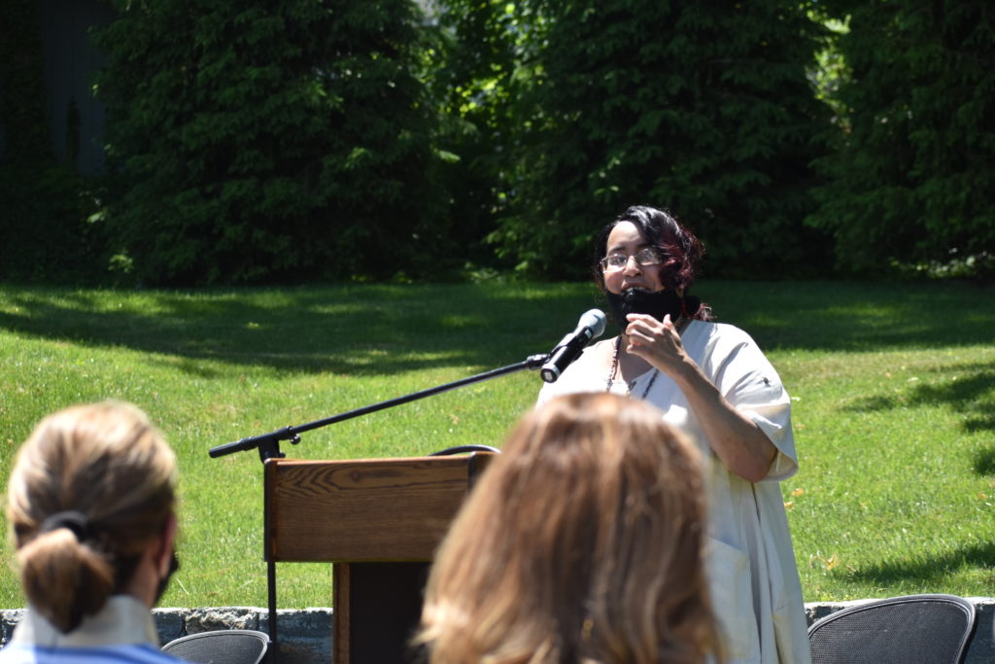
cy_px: 332
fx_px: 3234
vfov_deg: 11.7
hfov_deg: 17.5
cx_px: 498
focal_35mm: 117
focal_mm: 78
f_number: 5
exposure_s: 1/1250
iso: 400
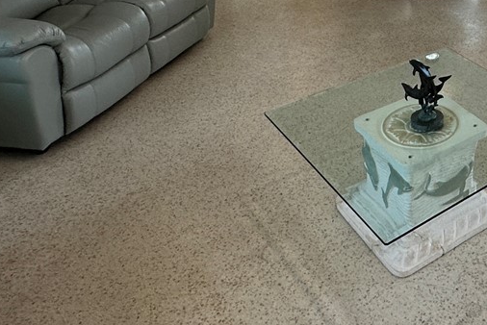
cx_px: 525
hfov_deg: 36.6
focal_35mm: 46
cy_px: -121
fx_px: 623
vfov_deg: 24.6
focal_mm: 2.22
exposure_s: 1/120
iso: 64
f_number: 2.2
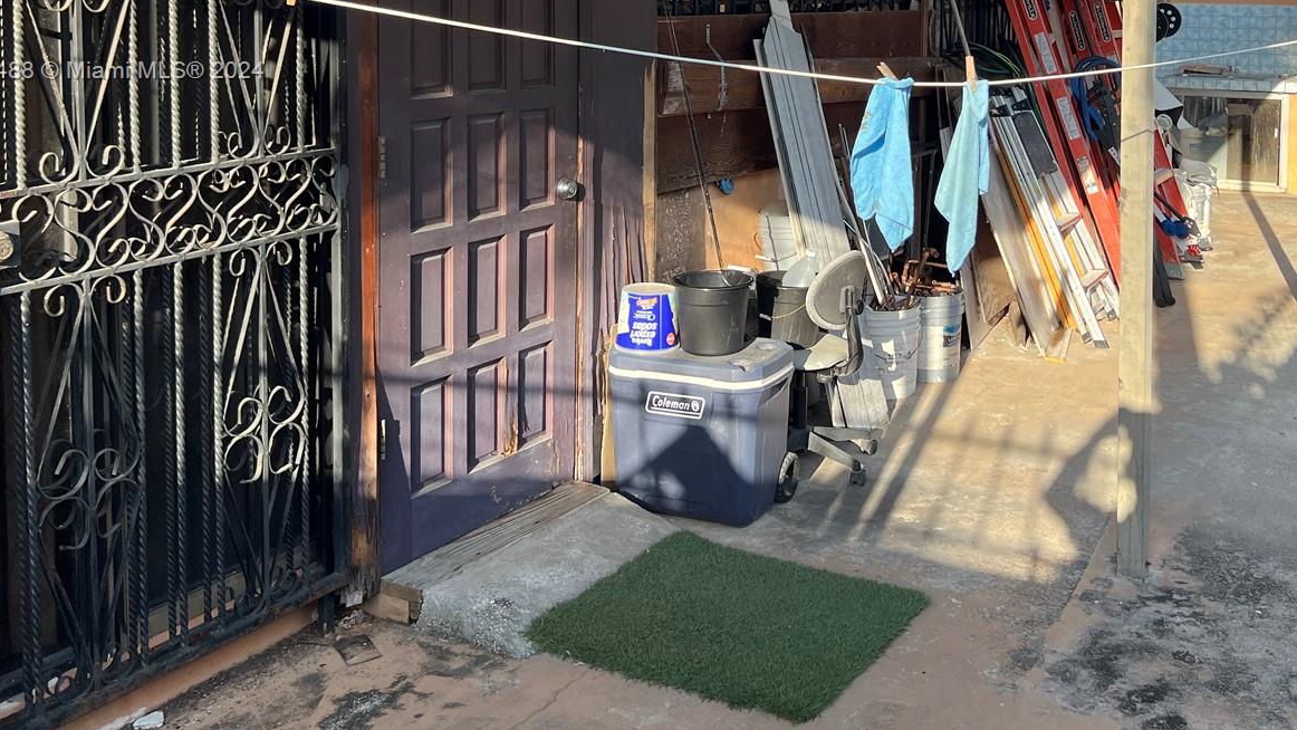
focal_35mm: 39
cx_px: 800
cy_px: 73
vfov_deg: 29.2
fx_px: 1341
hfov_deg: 51.1
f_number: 1.5
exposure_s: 1/1009
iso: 50
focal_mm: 5.7
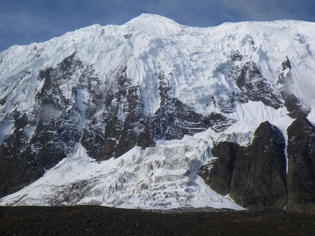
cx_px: 158
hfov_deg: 37.5
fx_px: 464
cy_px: 118
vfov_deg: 28.6
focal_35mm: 51
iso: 50
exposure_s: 1/320
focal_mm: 9.1
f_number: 5.3
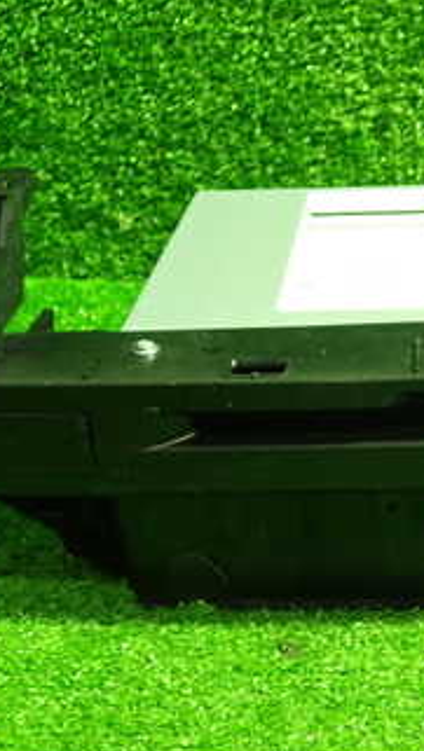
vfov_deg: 34.2
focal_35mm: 61
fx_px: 1217
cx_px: 447
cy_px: 466
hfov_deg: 19.1
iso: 640
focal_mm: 5.4
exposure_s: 1/30
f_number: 2.3
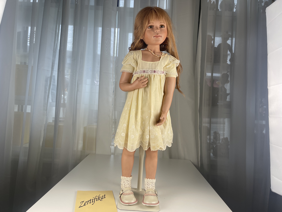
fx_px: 204
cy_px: 106
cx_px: 141
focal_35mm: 25
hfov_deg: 69.4
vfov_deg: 54.9
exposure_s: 1/156
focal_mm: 5.1
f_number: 1.6
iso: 32
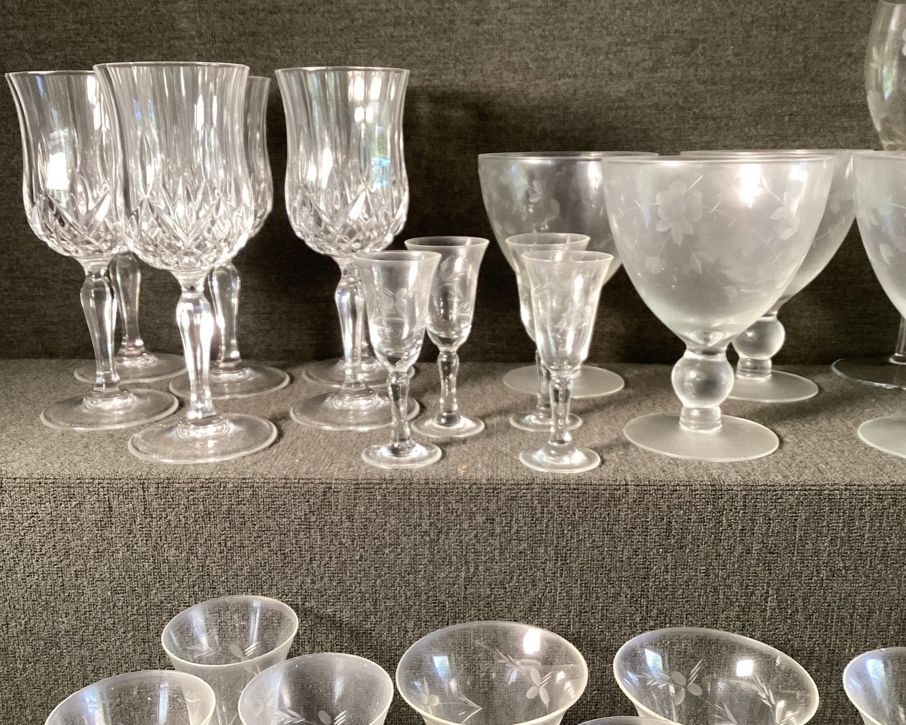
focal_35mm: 33
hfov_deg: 54.2
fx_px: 885
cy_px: 358
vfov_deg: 44.6
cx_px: 436
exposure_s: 1/60
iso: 100
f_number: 2.4
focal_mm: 3.3
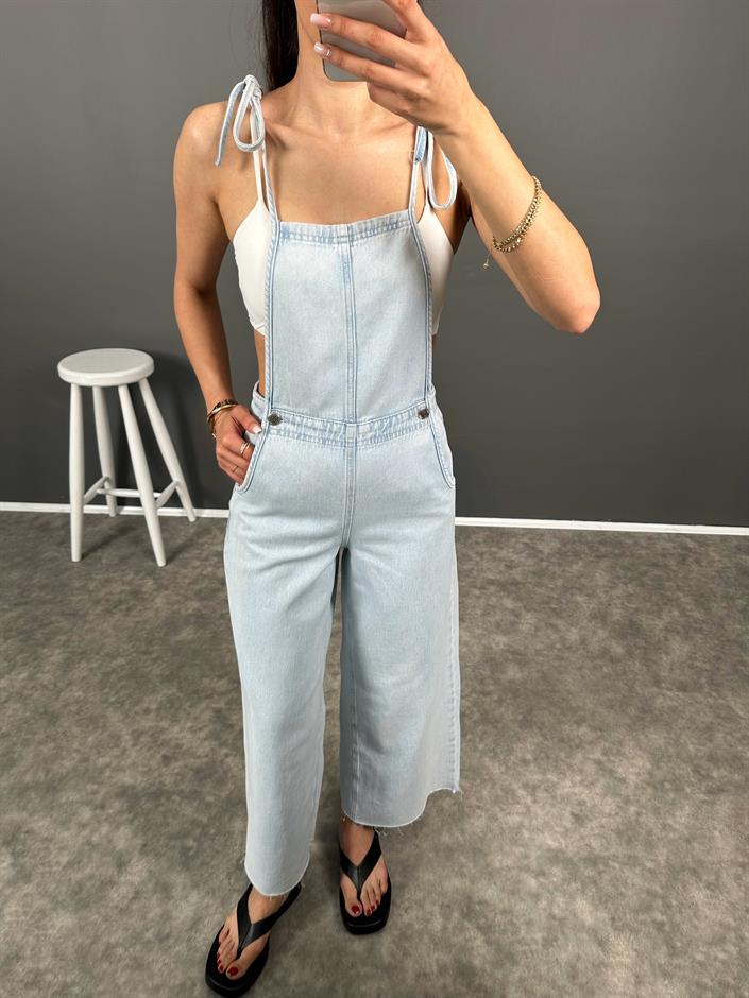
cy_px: 499
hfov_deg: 56.8
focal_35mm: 24
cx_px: 374
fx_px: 692
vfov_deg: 71.6
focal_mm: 6.86
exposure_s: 1/121
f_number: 1.78
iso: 80
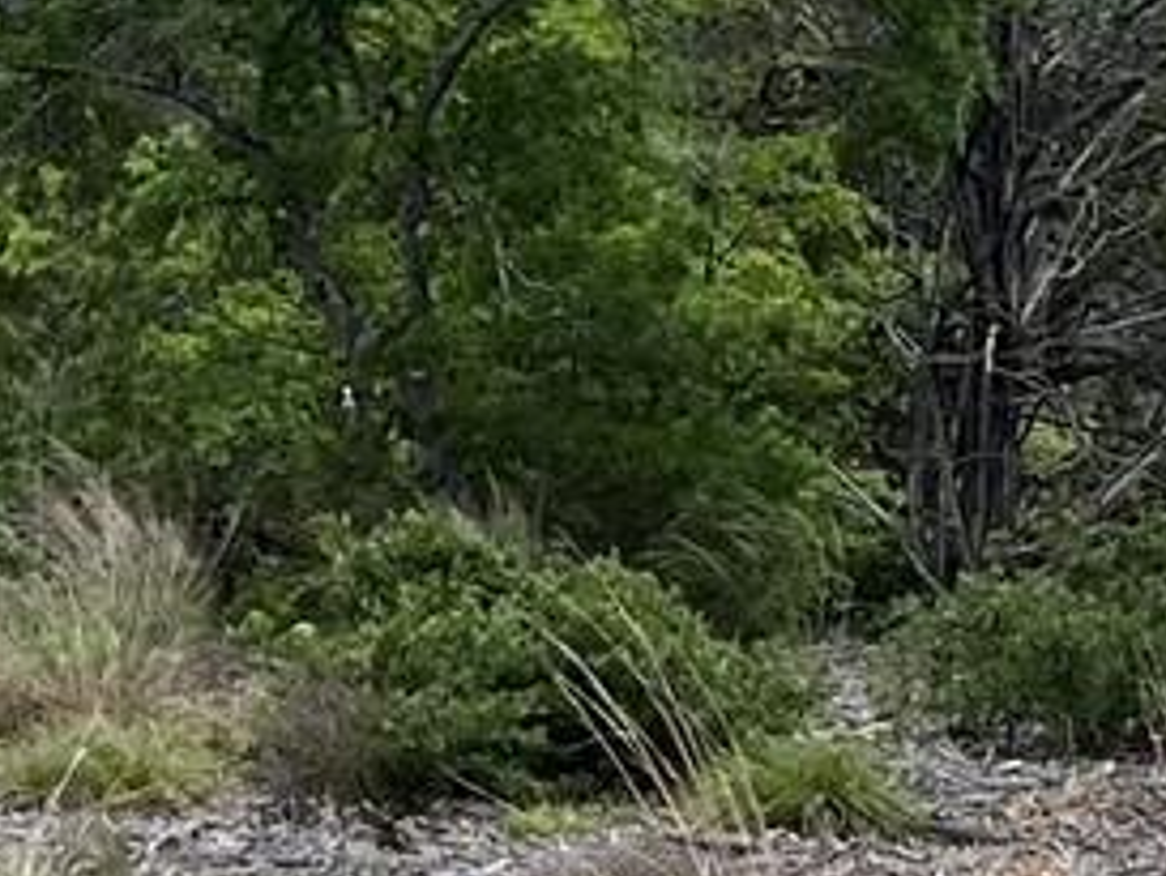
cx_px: 389
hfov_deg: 10.1
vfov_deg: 7.5
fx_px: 6571
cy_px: -414
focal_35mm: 195
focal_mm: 5.1
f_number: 1.6
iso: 50
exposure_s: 1/4310
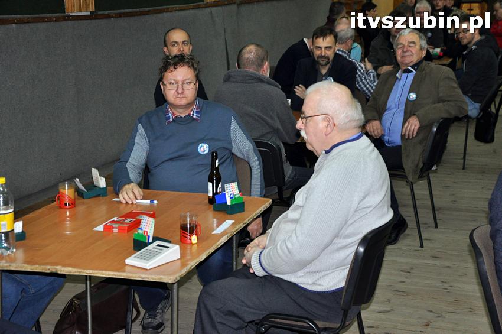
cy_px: 167
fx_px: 1003
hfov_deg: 28.1
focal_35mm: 72
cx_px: 251
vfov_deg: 18.9
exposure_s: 1/60
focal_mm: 48
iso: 1250
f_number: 4.8
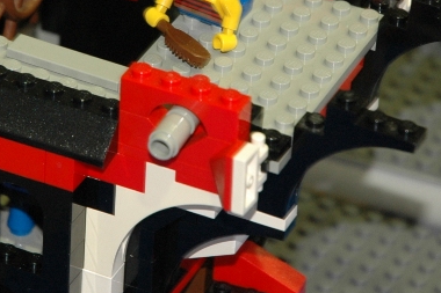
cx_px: 178
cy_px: 21
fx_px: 3465
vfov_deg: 4.8
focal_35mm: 283
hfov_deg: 7.3
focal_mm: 70
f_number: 4.5
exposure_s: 1/15
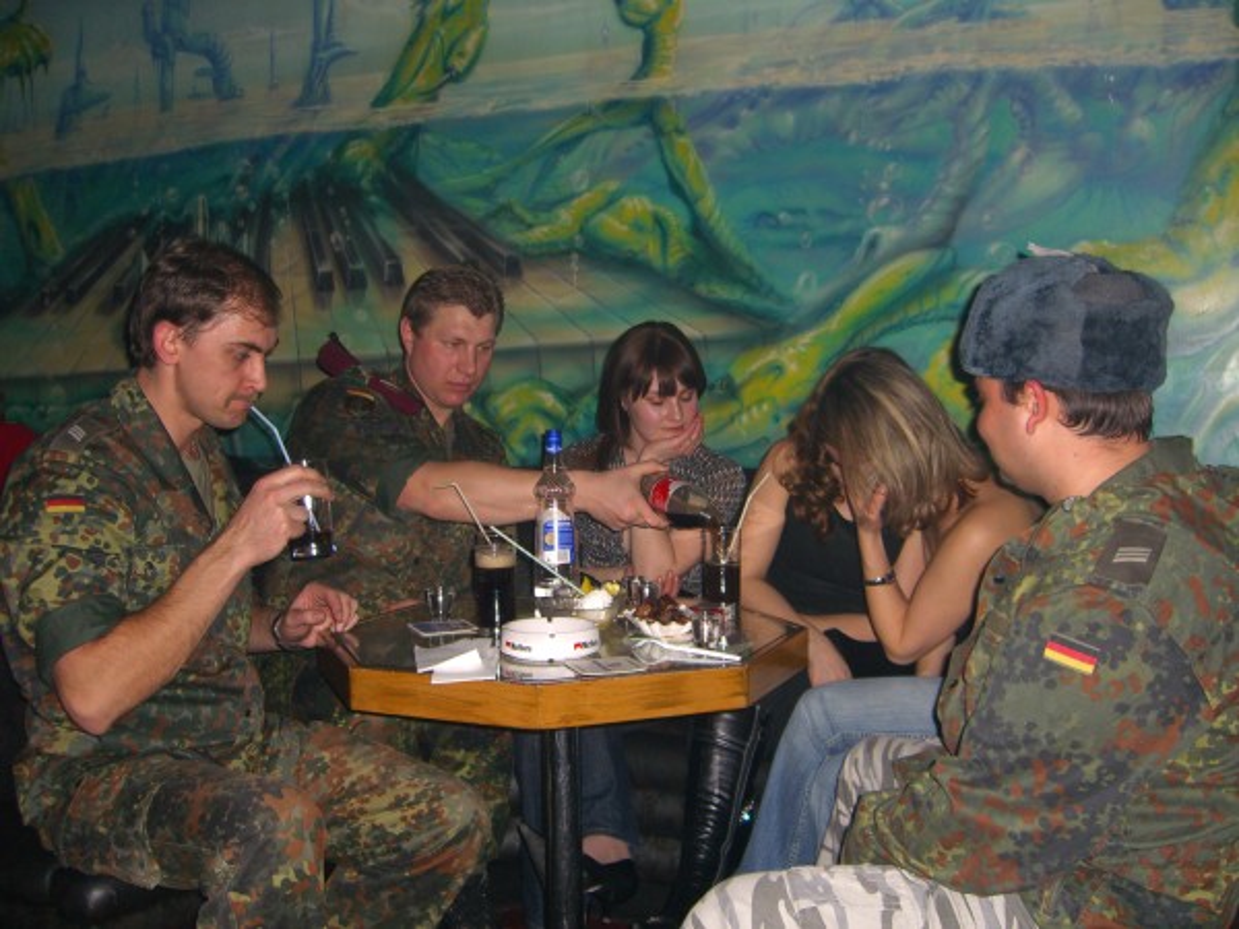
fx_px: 1360
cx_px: 620
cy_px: 464
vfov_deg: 37.7
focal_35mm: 38
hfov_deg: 49.0
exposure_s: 1/60
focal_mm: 7.9
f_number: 2.8
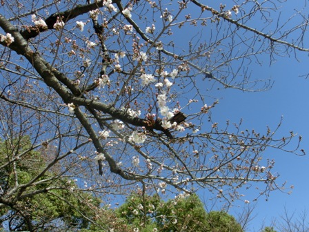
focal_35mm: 33
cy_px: 116
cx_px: 154
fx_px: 295
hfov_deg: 55.4
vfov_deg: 42.9
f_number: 3.7
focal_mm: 5.86
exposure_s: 1/1000
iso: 100
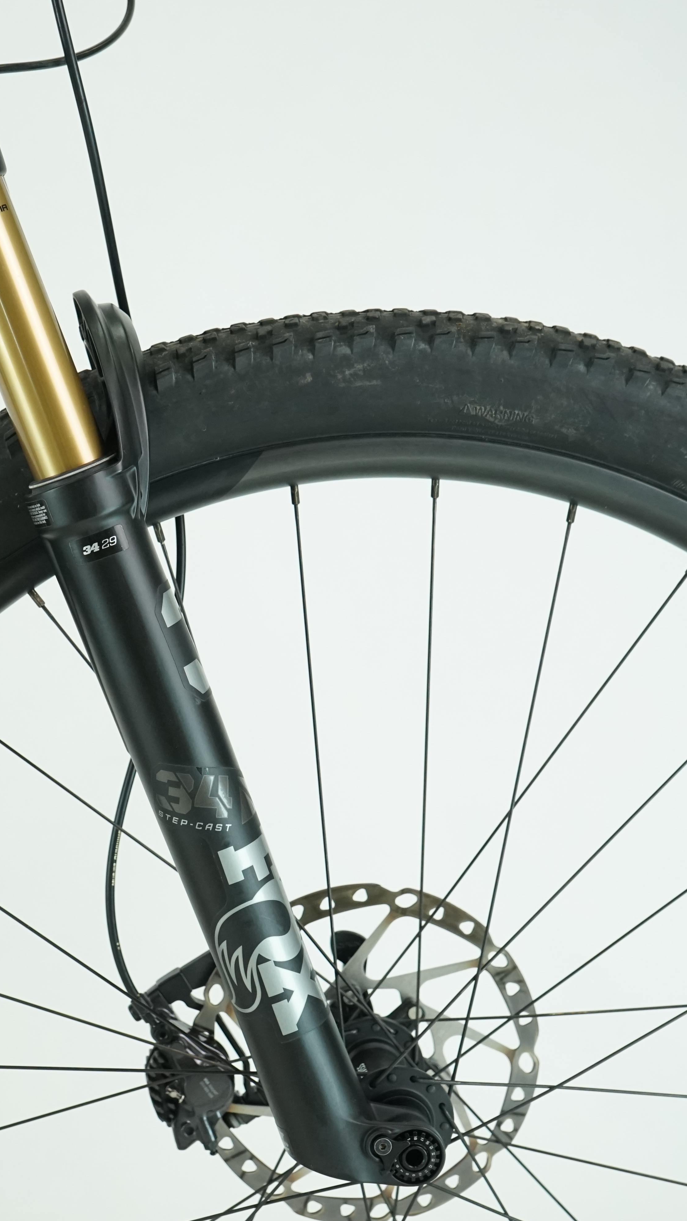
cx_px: 143
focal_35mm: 57
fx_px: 1846
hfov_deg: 20.9
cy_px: 609
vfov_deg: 36.6
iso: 1600
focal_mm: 36
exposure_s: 1/200
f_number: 5.6
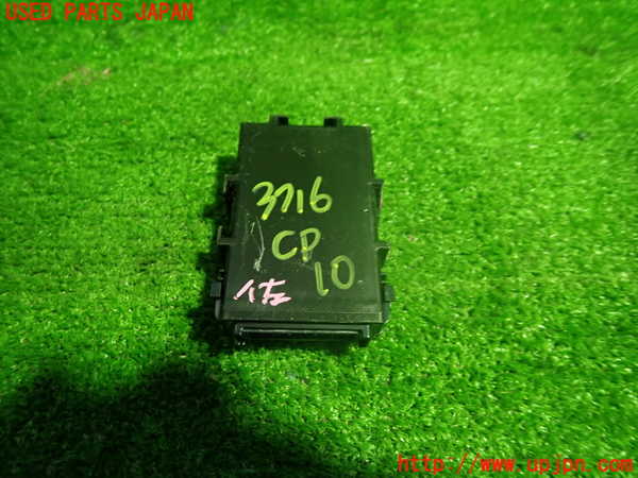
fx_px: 461
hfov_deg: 69.4
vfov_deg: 54.9
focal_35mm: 25
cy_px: 239
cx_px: 319
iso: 320
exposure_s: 1/30
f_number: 2
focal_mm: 4.5
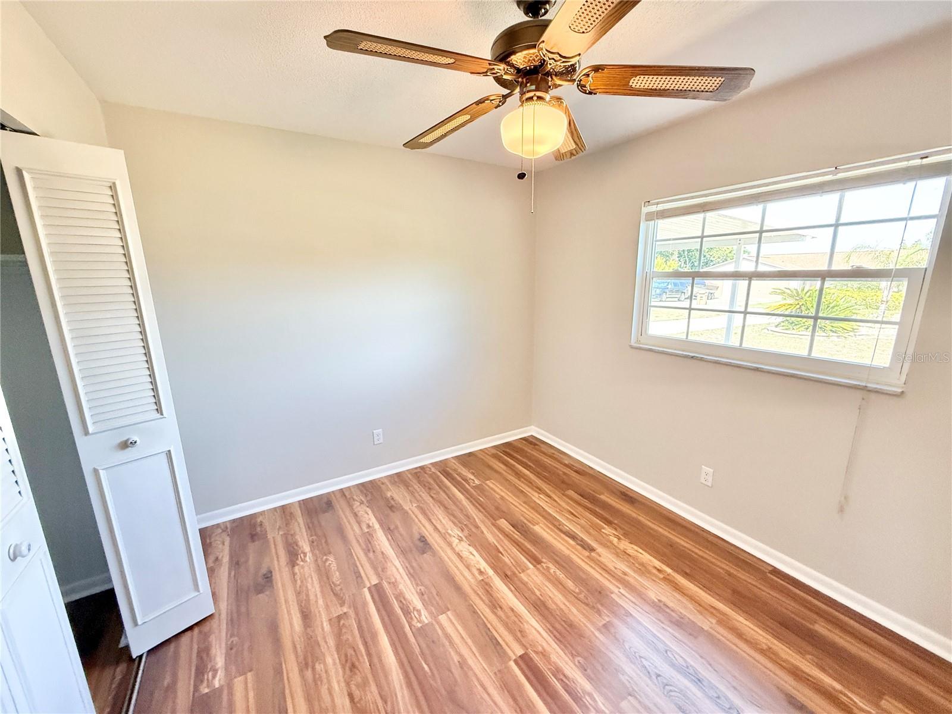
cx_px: 476
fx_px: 385
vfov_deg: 85.7
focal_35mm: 14
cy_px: 357
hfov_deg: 102.1
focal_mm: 2.22
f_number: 2.2
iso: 400
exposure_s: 1/120
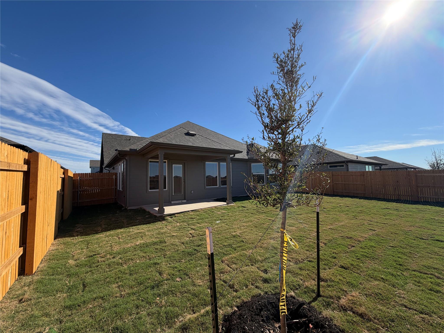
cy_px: 166
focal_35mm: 14
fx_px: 180
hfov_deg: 102.1
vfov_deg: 85.7
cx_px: 222
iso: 20
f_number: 2.2
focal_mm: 2.22
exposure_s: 1/864
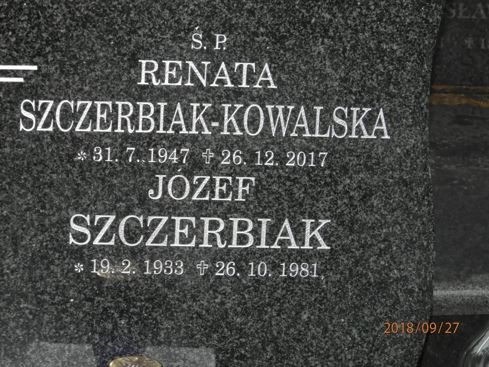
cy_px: 184
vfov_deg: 11.2
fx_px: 1865
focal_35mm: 132
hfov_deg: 14.9
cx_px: 244
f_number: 4.7
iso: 400
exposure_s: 1/50
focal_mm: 23.6
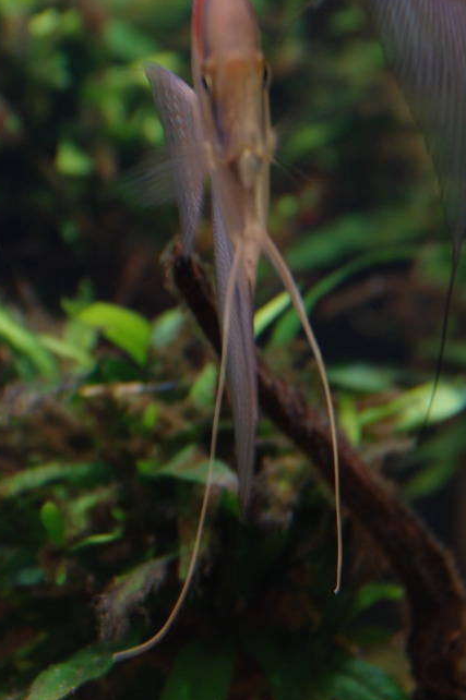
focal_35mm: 134
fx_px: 2606
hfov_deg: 10.2
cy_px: 181
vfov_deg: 15.3
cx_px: 322
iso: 200
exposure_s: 1/10
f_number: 5
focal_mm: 56
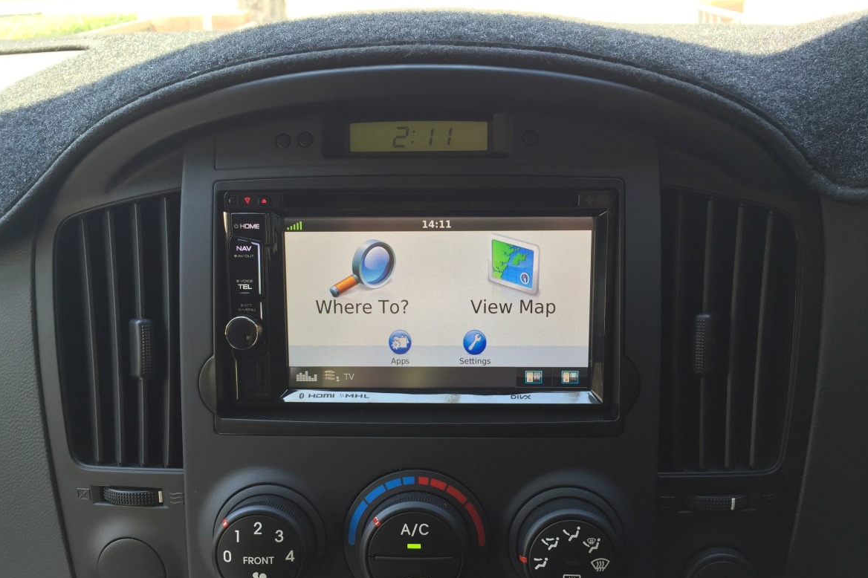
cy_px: 334
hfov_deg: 60.3
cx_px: 432
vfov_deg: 42.2
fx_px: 747
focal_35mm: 31
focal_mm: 4.15
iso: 40
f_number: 2.2
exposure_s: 1/50
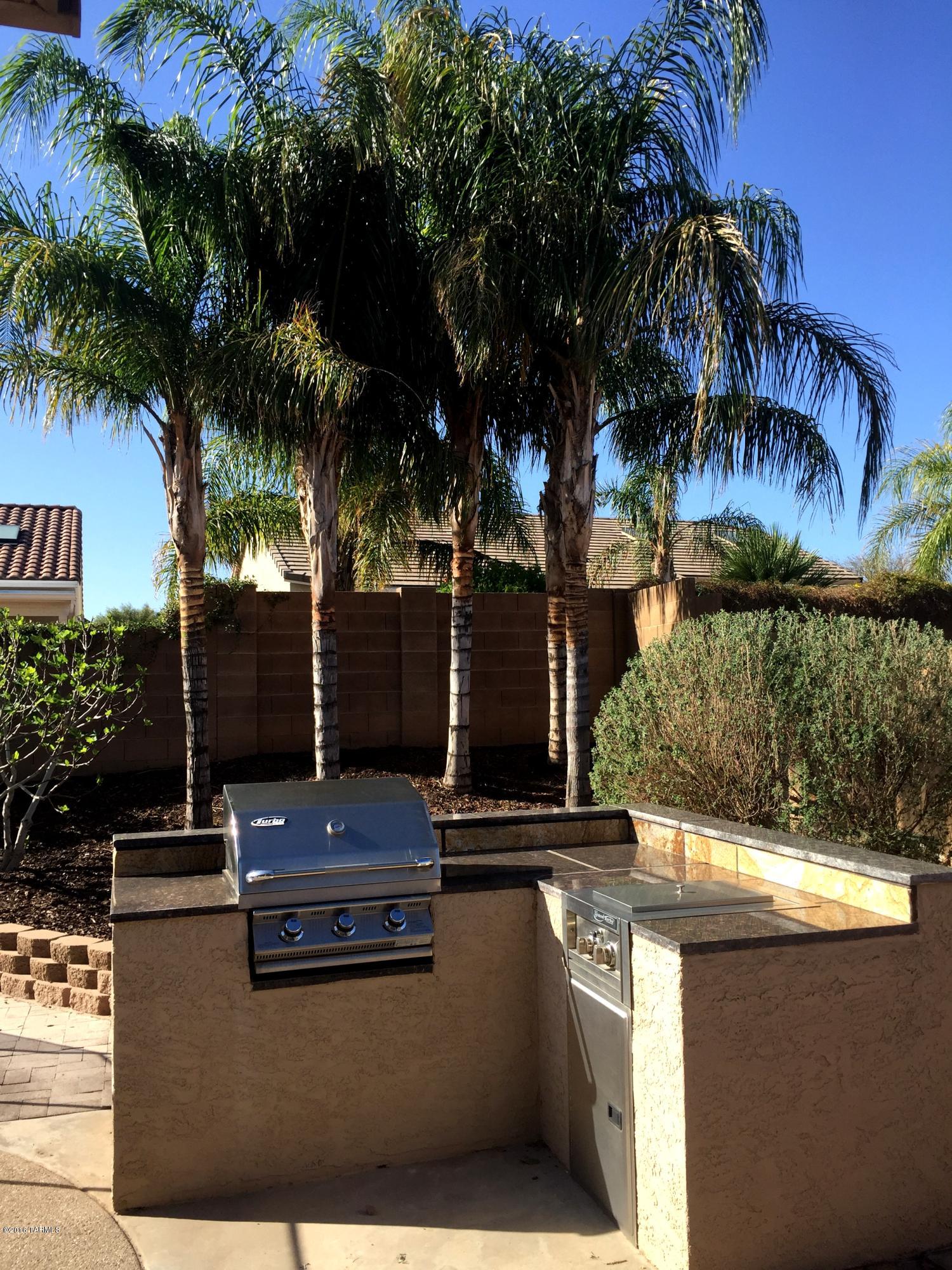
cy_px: 635
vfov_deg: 61.7
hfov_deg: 48.2
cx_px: 476
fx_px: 1063
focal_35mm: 29
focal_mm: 4.15
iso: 32
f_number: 2.2
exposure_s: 1/1130
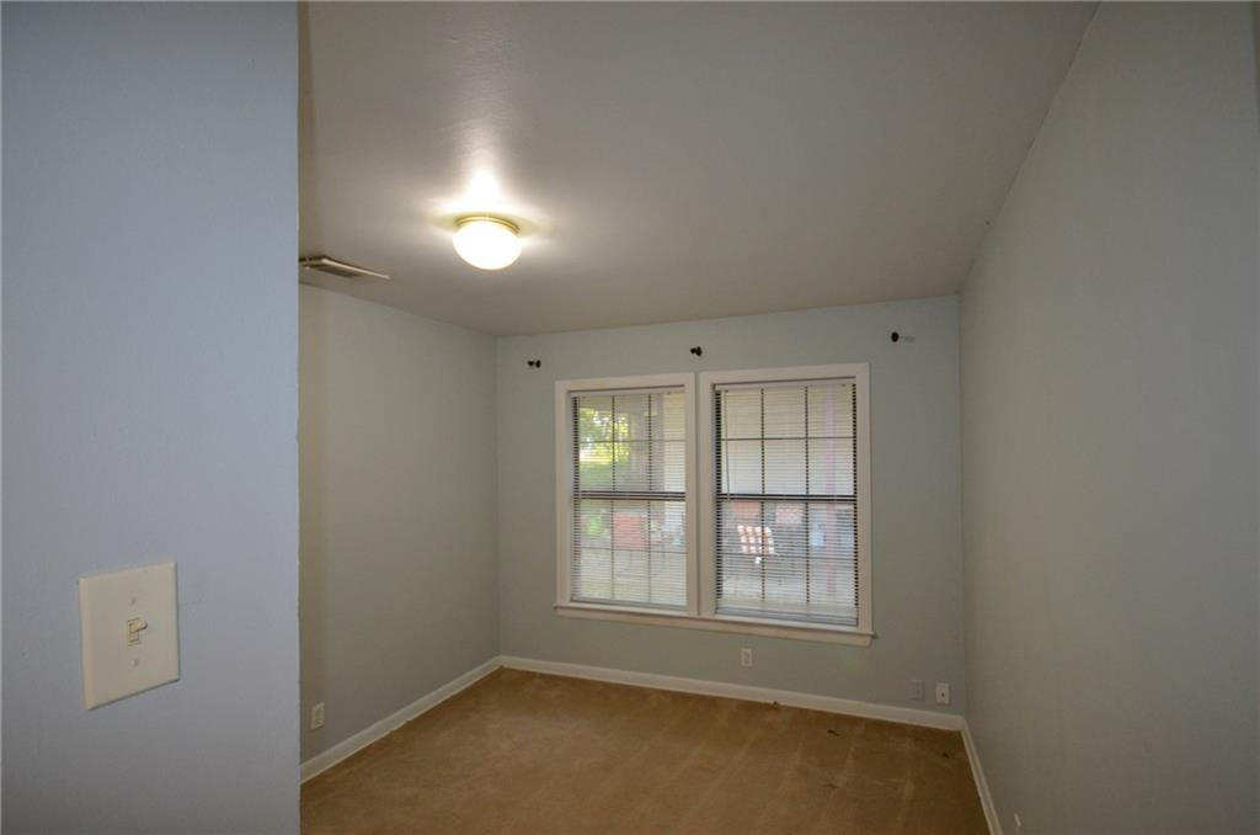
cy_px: 418
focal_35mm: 15
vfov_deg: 77.1
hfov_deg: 100.5
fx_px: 524
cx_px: 630
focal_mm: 10
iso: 720
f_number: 4
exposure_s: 1/60
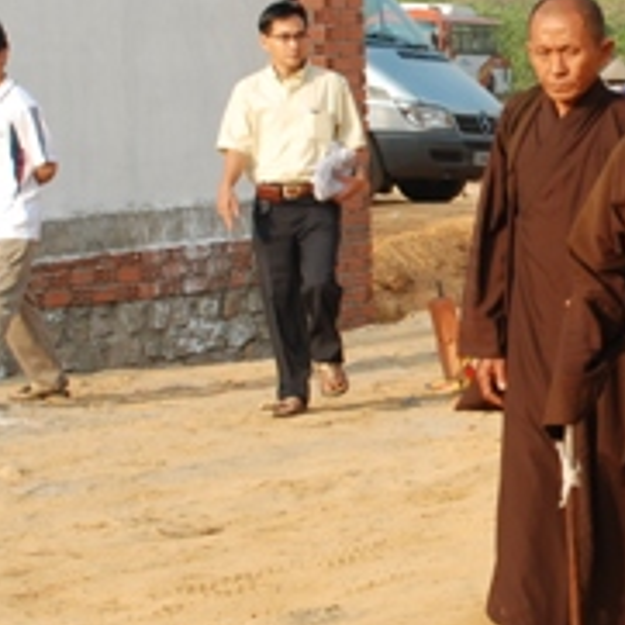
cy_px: 211
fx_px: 2942
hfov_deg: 11.9
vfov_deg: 12.1
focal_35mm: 144
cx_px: 763
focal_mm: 32
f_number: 7.1
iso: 200
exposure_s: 1/200
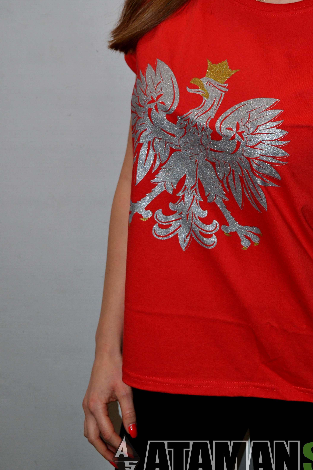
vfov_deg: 26.2
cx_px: 226
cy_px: 142
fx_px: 1001
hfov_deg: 17.7
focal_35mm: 77
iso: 400
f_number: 5
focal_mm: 35
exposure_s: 1/60
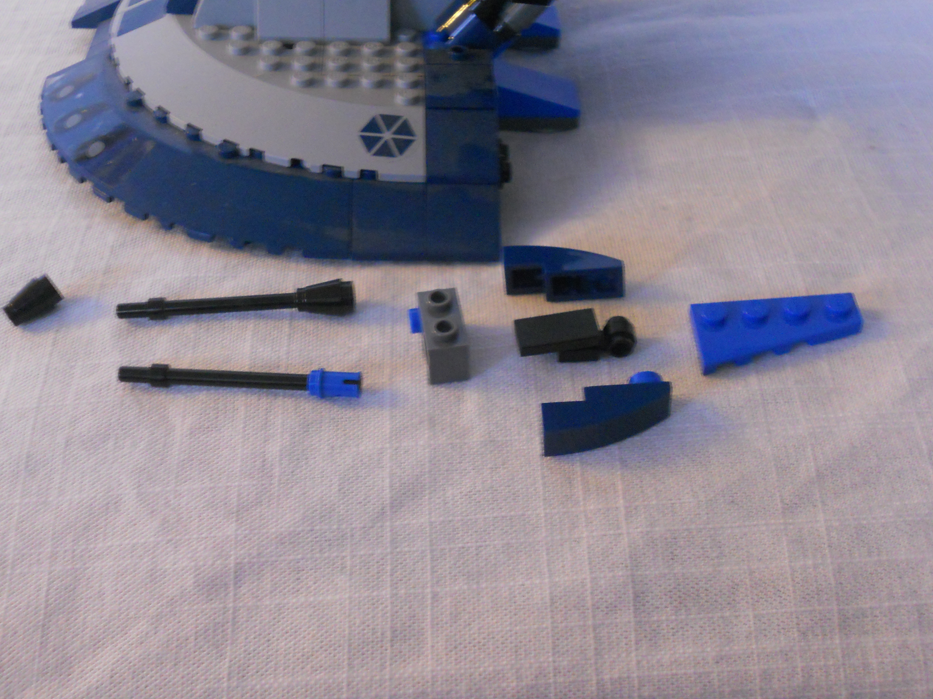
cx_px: 442
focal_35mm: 51
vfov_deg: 28.6
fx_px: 1375
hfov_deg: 37.5
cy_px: 328
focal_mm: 8.2
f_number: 4.3
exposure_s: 1/2
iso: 400
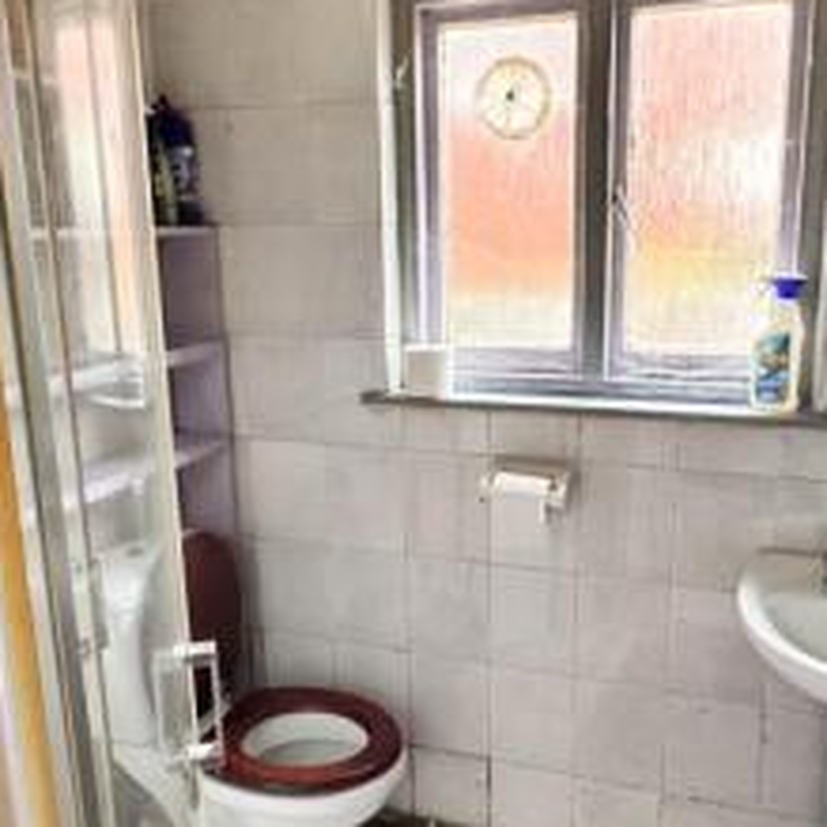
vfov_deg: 49.7
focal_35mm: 33
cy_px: 421
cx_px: 459
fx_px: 892
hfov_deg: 49.7
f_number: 2.2
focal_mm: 2.22
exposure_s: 1/43
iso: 1250
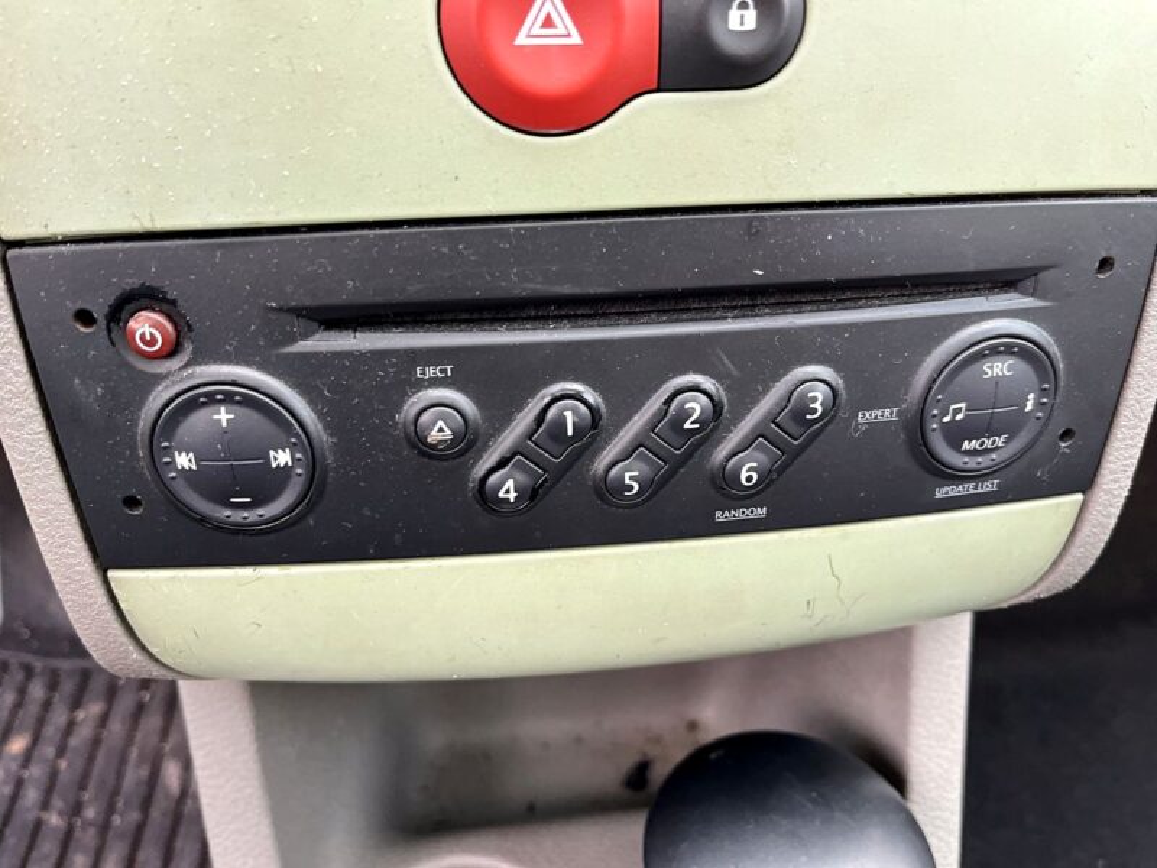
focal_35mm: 26
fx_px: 869
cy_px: 434
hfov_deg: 67.3
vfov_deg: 53.1
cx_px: 578
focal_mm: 5.1
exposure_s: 1/121
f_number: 1.6
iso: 125
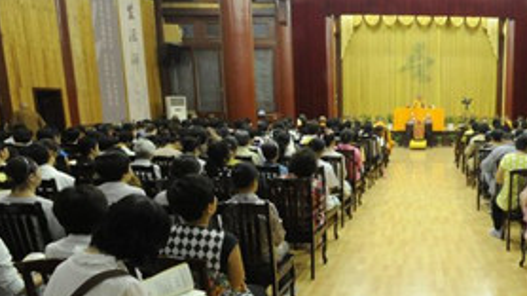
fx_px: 447
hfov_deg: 55.6
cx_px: 440
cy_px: 190
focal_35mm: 32
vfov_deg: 36.3
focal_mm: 17
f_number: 22
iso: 4000
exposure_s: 1/1.6
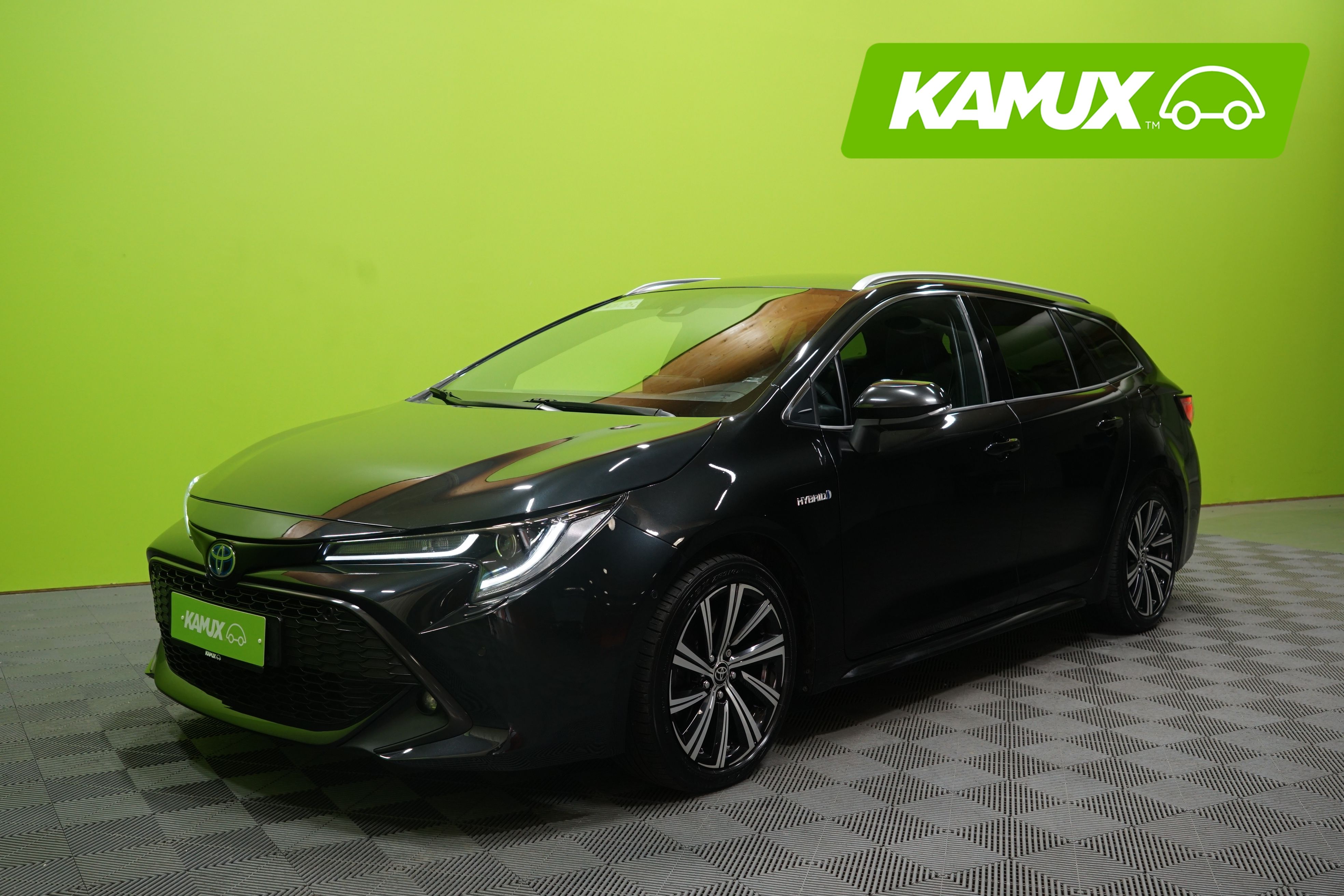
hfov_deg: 55.8
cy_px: 448
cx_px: 672
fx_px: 1269
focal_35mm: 34
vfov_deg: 38.9
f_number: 5.6
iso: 800
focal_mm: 34
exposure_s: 1/20
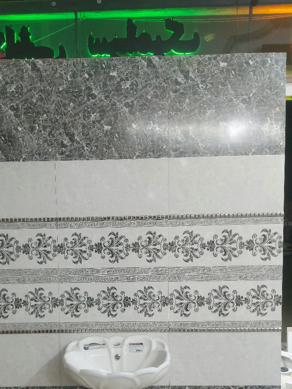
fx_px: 371
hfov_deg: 42.4
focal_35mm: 33
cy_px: 267
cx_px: 100
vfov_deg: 54.0
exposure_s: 1/50
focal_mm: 5.23
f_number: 1.8
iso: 160
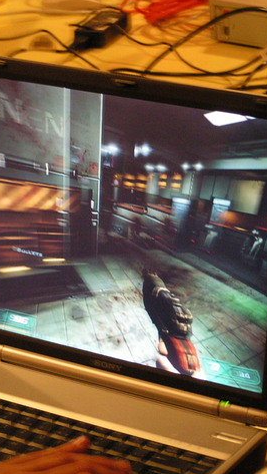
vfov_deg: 14.0
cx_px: 113
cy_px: 236
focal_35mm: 154
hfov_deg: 7.9
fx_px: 1939
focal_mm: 17.5
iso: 200
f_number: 3.2
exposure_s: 1/6
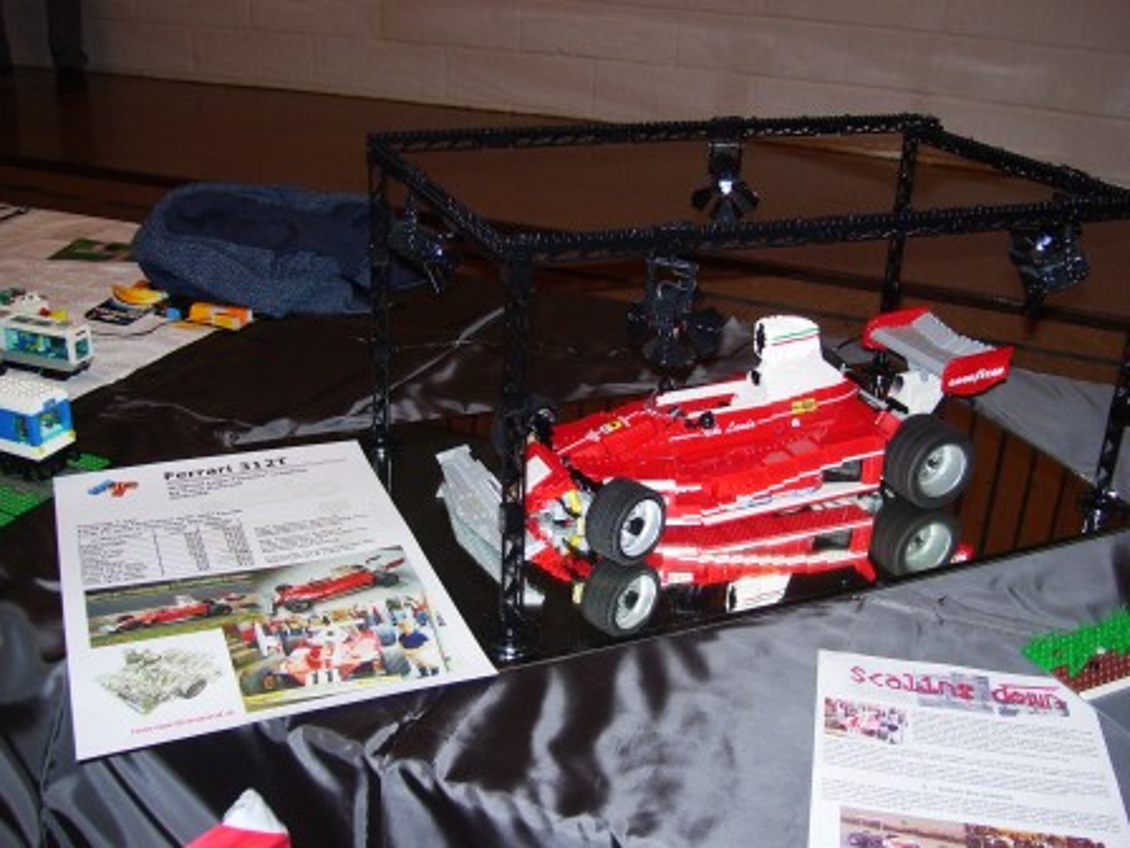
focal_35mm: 36
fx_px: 1175
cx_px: 565
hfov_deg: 51.4
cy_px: 424
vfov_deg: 39.7
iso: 80
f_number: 2.7
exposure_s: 1/60
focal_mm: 6
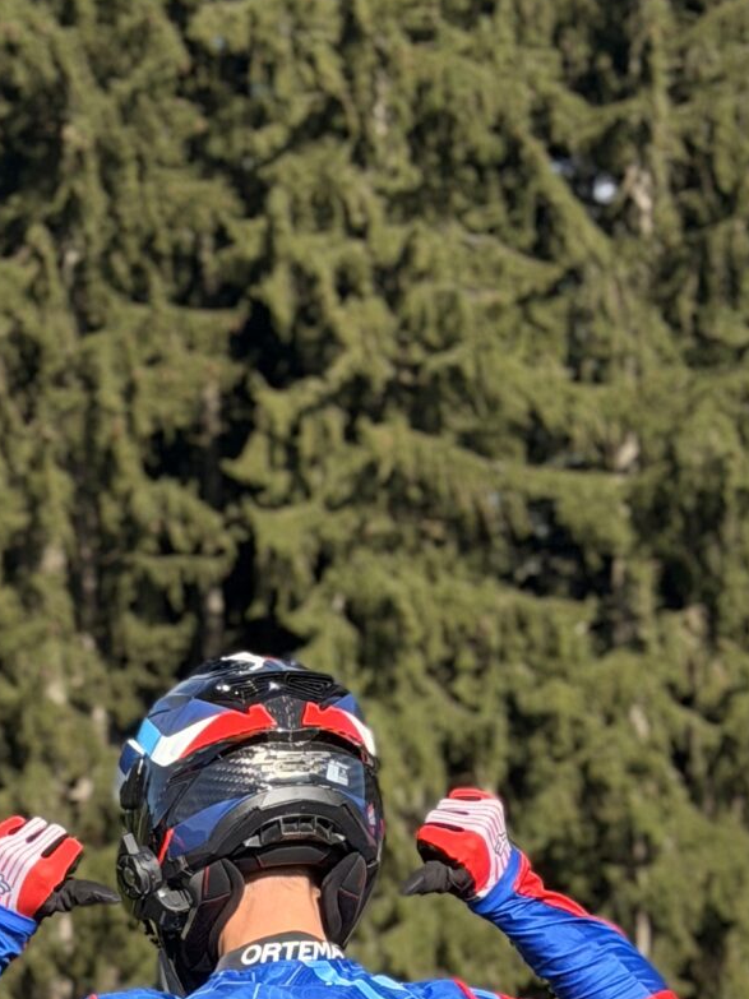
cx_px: 148
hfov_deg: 9.4
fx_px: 4531
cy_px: 1615
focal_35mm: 157
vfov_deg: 11.9
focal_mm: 6.76
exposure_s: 1/3704
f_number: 1.78
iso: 64
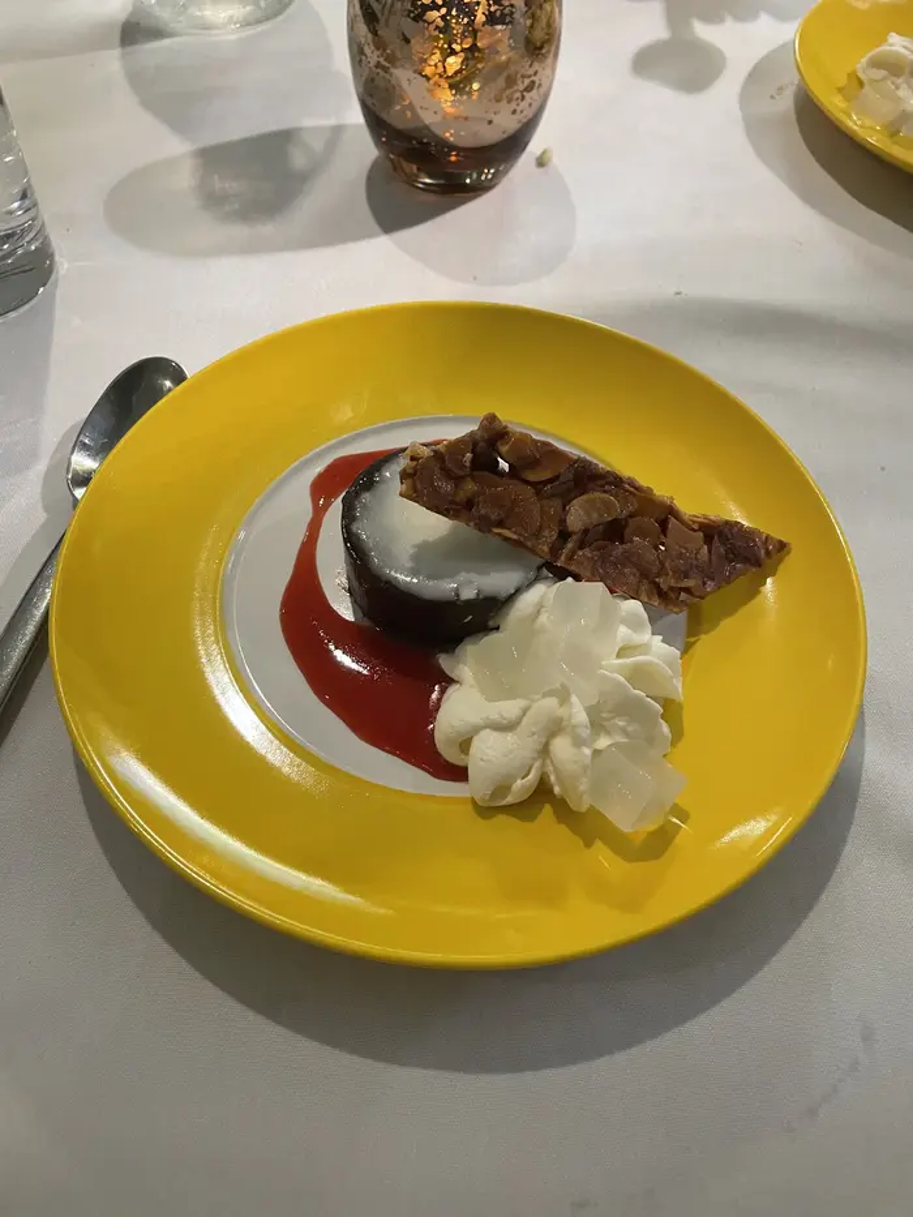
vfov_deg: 67.3
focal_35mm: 26
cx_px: 456
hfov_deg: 53.1
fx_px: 914
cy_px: 608
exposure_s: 1/60
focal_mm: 4.2
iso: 400
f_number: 1.6
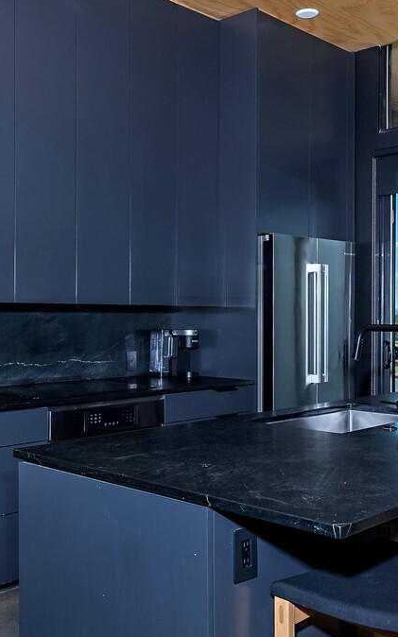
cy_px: 336
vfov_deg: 48.2
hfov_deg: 31.2
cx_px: 163
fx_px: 712
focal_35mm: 41
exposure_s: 1/200
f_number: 11
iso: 200
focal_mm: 16
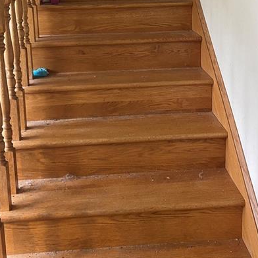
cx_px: 140
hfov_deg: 37.5
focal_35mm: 45
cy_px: 45
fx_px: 379
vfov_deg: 36.1
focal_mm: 4.25
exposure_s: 1/60
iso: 320
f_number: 1.8
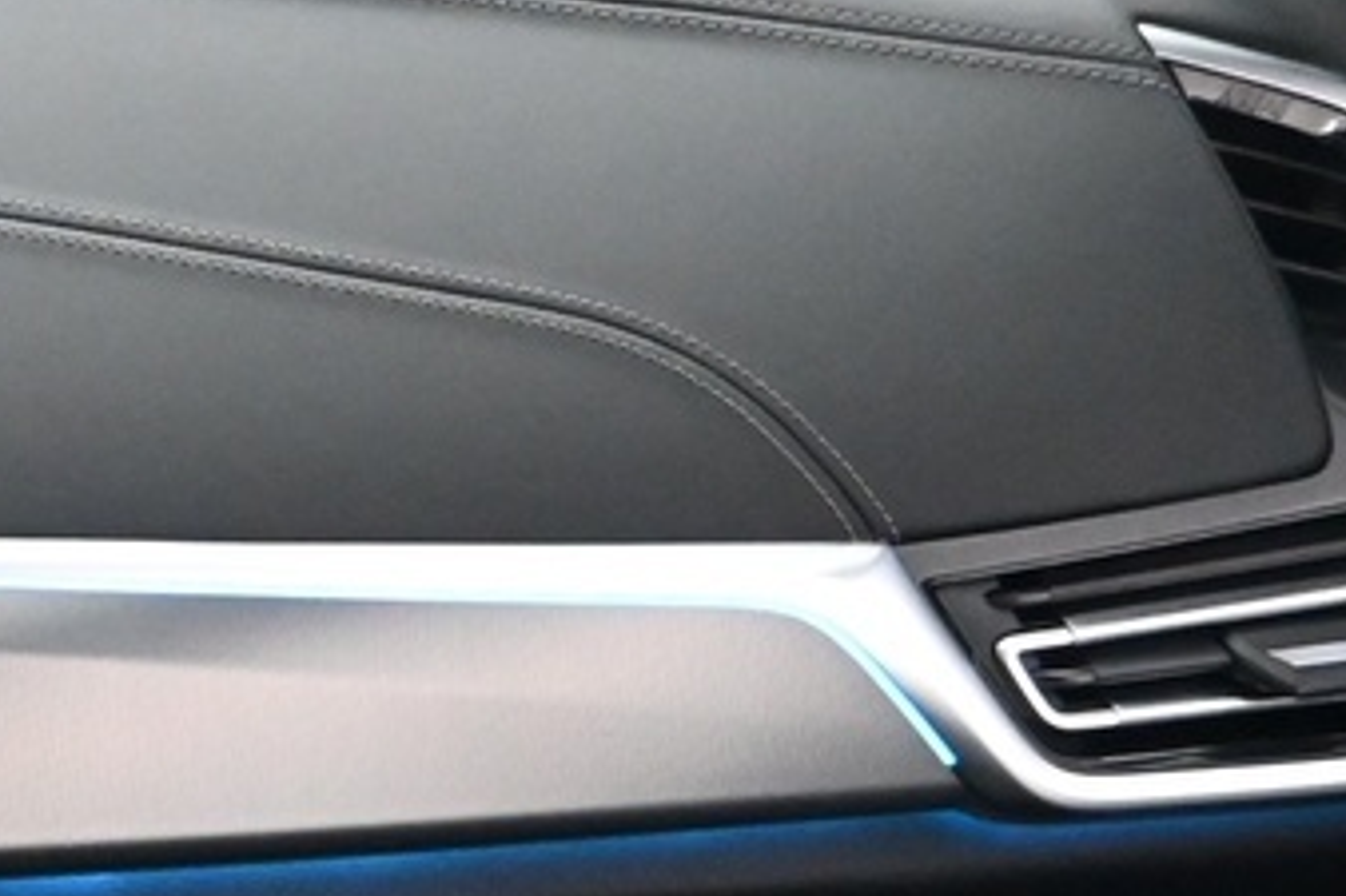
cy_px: 1167
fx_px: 4297
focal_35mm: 115
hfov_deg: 14.3
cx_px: -1481
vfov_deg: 11.6
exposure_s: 1/15
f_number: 3.5
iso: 3200
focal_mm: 16
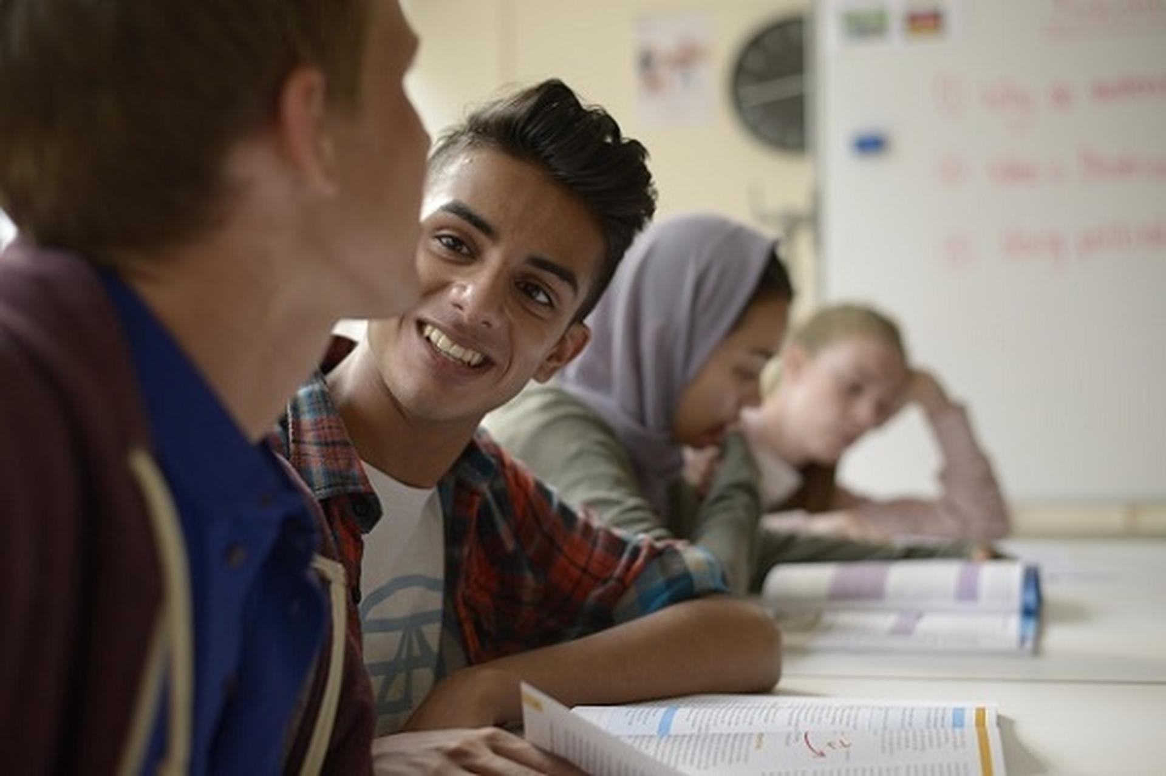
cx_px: 583
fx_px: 1619
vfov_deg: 27.0
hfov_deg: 39.6
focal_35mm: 50
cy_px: 388
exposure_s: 1/250
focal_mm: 50
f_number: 2.8
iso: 320
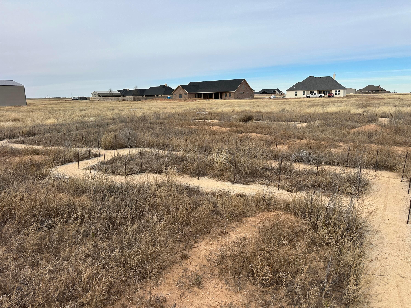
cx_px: 206
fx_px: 285
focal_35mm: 24
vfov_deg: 56.8
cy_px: 154
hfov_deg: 71.6
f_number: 1.78
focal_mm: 6.86
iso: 80
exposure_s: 1/3861
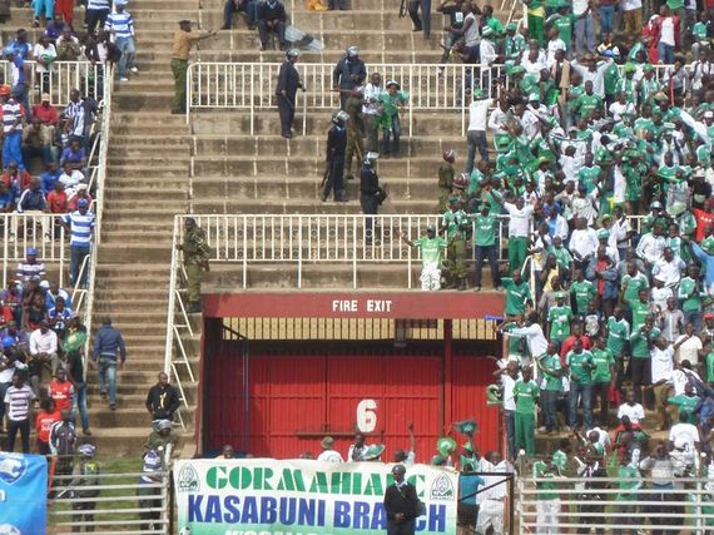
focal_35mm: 399
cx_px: 357
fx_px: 8226
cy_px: 268
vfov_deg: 3.7
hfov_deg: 5.0
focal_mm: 49.2
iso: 80
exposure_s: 1/200
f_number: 4.9
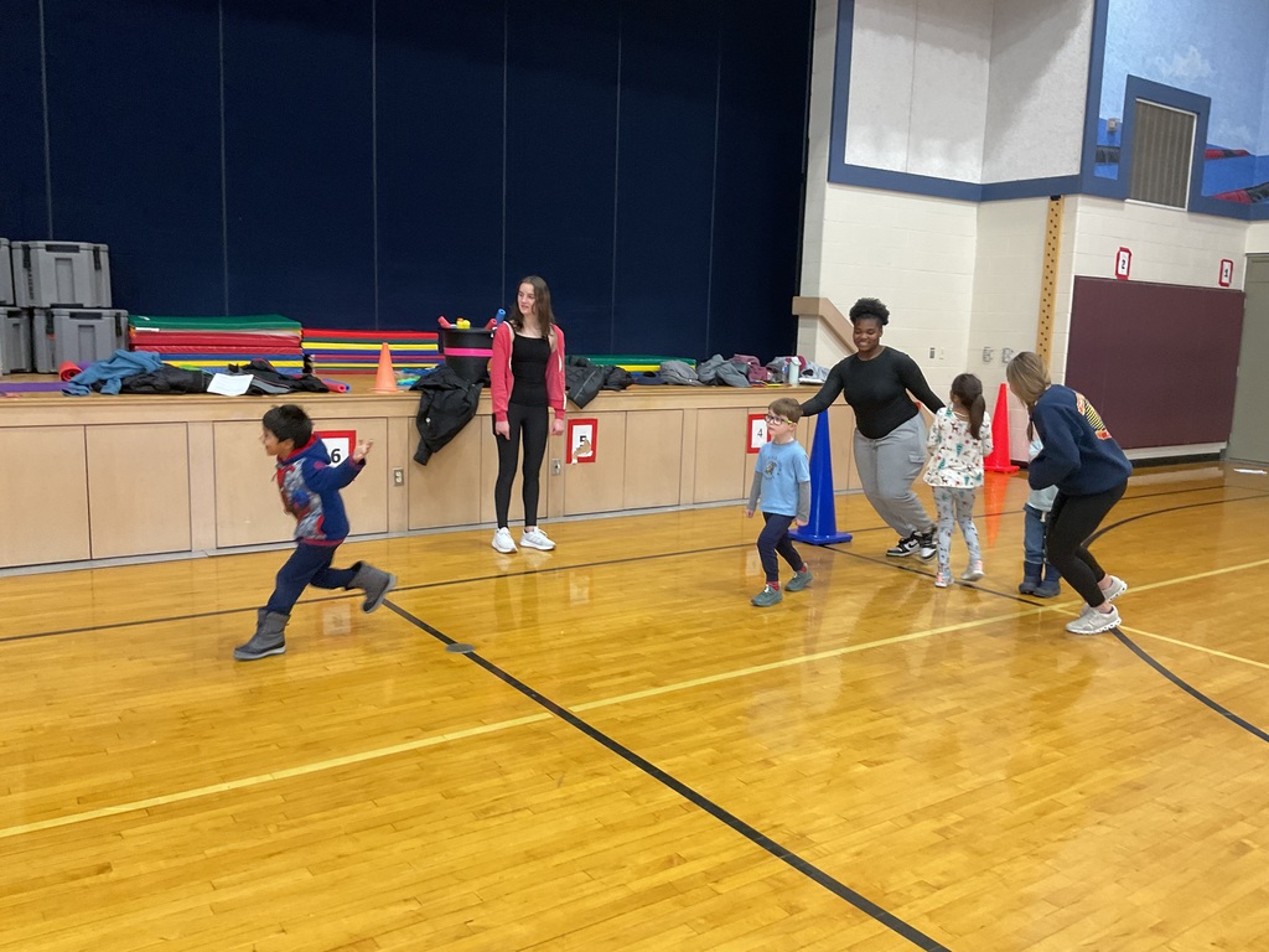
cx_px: 634
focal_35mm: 29
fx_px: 1063
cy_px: 476
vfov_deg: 48.2
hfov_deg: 61.7
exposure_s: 1/60
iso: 80
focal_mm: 3
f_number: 1.8
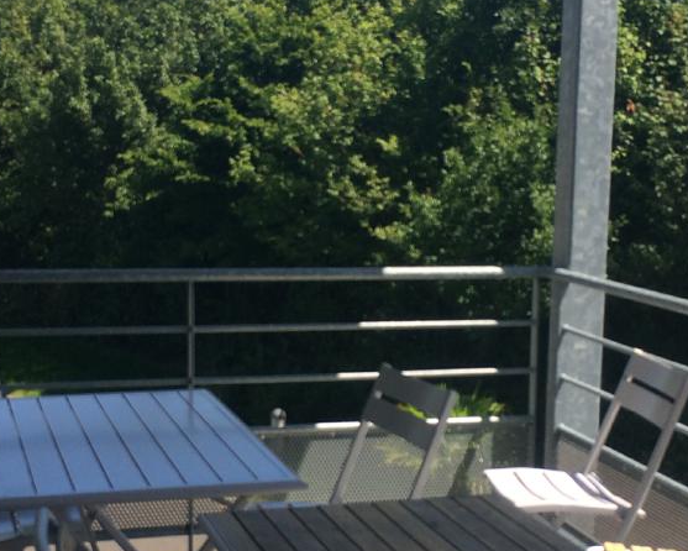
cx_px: 377
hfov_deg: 29.1
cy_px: 324
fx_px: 1324
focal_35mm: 65
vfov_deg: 23.5
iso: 32
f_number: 2.2
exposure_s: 1/1140
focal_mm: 4.15
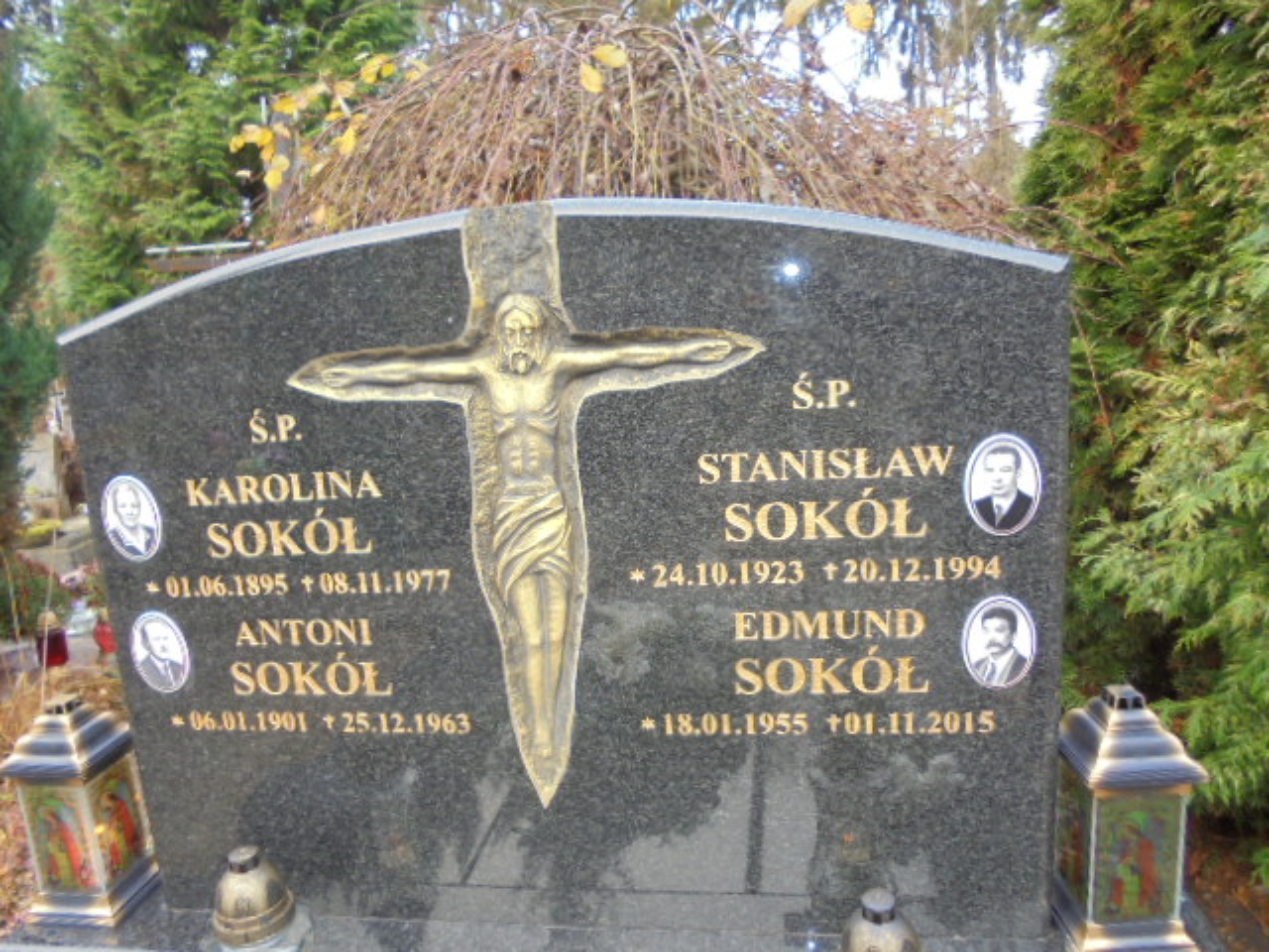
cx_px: 634
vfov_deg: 53.1
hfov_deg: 67.3
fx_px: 953
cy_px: 476
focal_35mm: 26
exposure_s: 1/30
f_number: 3.5
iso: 100
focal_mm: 4.6
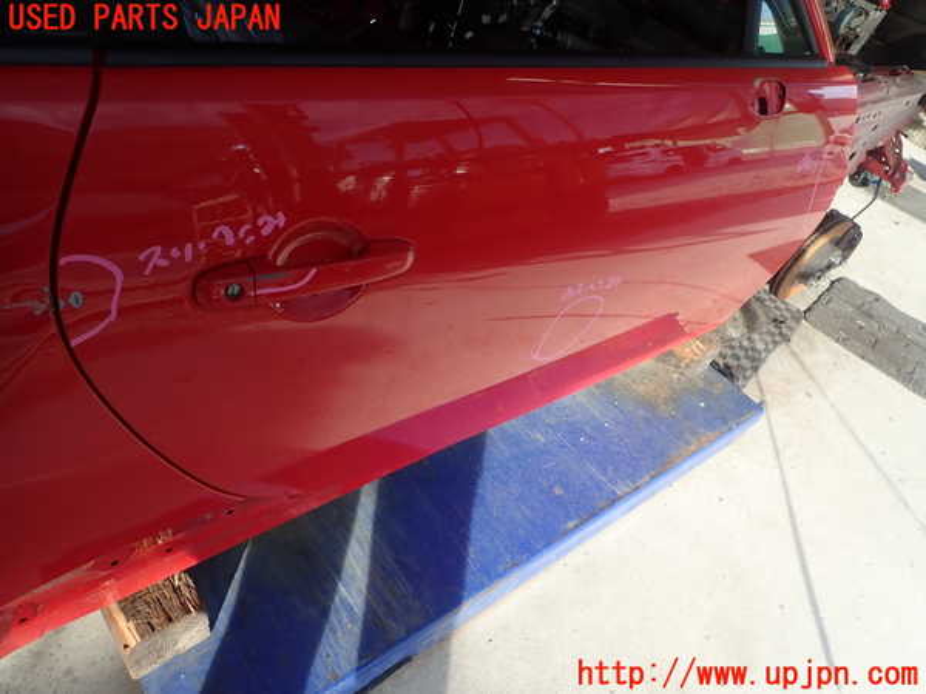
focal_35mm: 25
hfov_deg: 69.4
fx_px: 669
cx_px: 463
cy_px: 347
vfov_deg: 54.9
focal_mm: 4.5
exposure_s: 1/160
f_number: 2.8
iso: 100
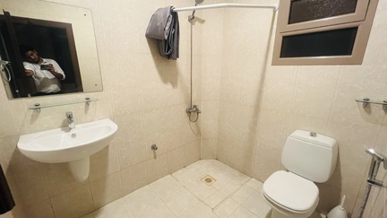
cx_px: 185
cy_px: 112
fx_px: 154
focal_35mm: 15
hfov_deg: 102.9
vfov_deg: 70.5
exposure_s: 1/50
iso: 320
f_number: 1.8
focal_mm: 1.57
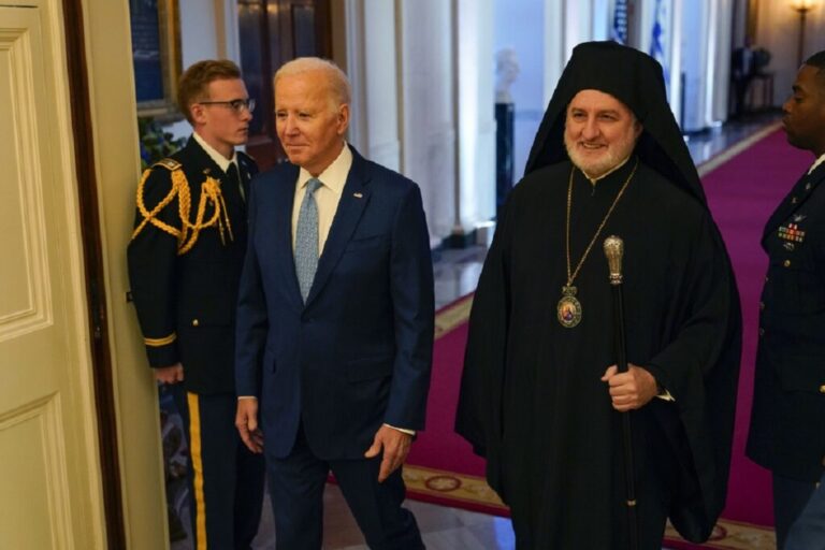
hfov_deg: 45.4
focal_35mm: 43
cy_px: 275
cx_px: 412
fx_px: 985
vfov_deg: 31.2
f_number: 2.8
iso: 5000
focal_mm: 43
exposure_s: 1/250
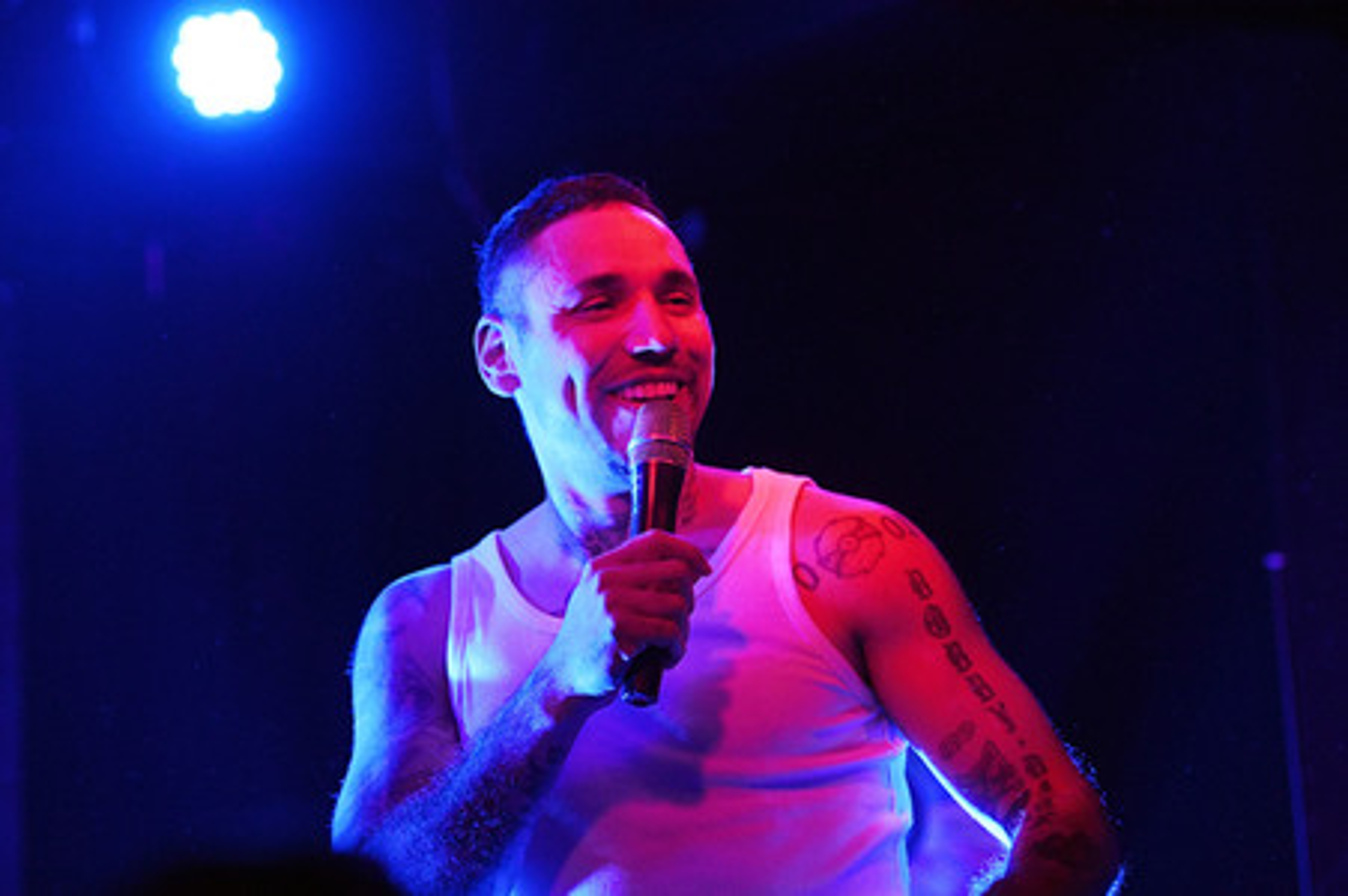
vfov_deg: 13.4
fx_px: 3816
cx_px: 674
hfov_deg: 20.0
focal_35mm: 102
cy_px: 448
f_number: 3.2
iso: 3200
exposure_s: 1/160
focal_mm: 102
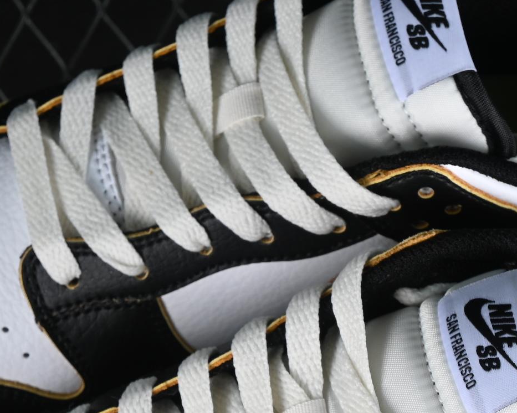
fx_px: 3213
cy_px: 369
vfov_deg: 7.3
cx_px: 333
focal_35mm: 210
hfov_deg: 9.2
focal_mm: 50
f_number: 6.3
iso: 160
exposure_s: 1/60
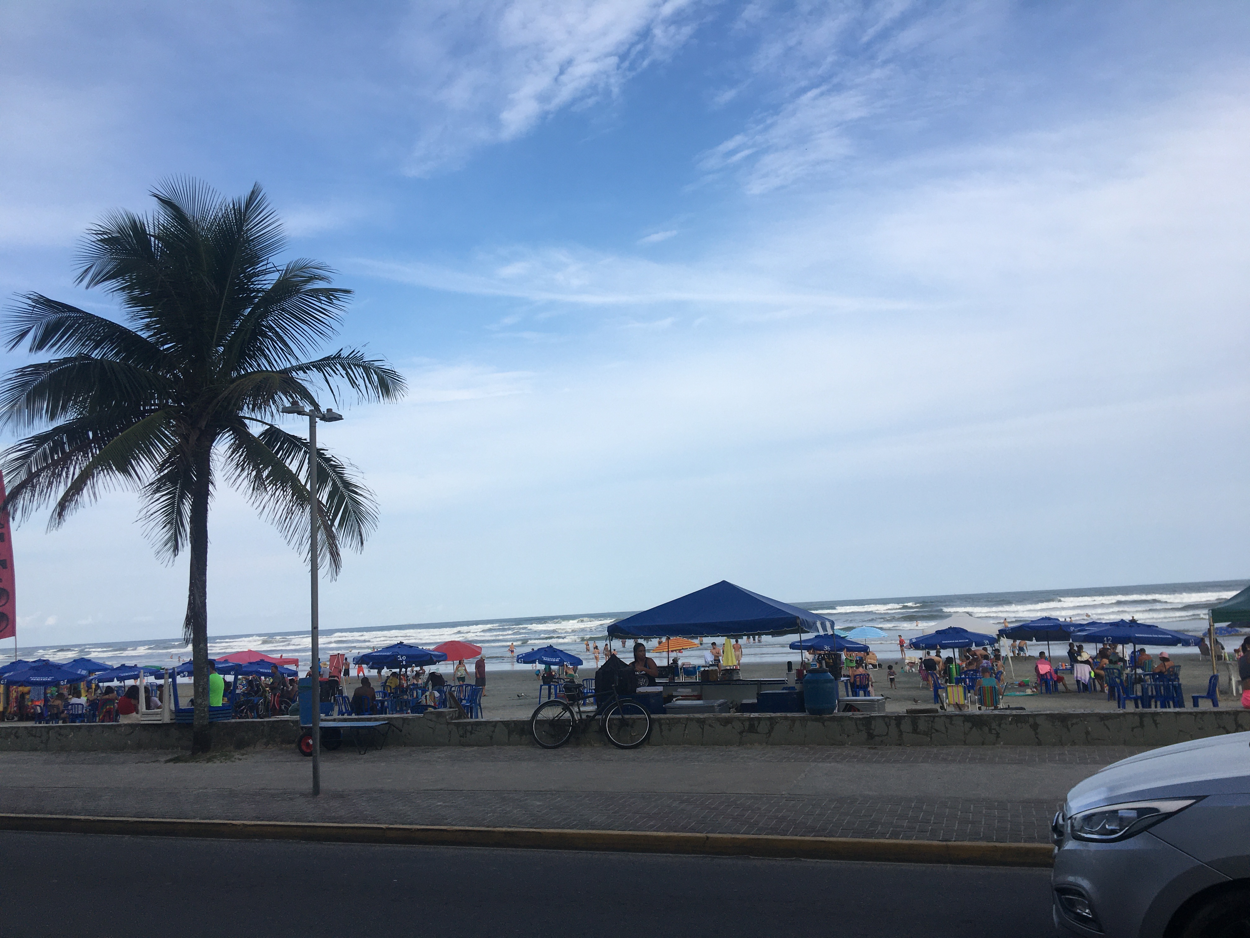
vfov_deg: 48.2
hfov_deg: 61.7
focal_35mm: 29
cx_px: 625
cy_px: 469
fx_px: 1047
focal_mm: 4.15
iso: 25
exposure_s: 1/1637
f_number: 2.2
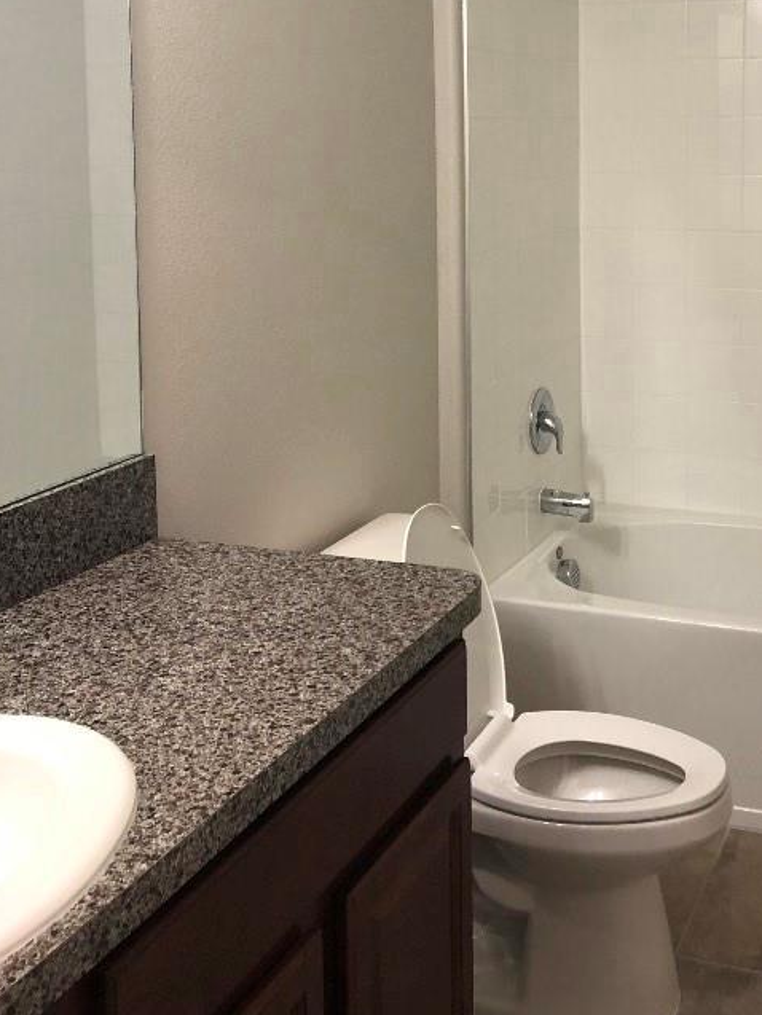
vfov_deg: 40.7
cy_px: 237
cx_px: 604
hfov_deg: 31.4
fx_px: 1320
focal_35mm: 45
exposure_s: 1/15
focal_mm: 3.99
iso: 40
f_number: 1.8
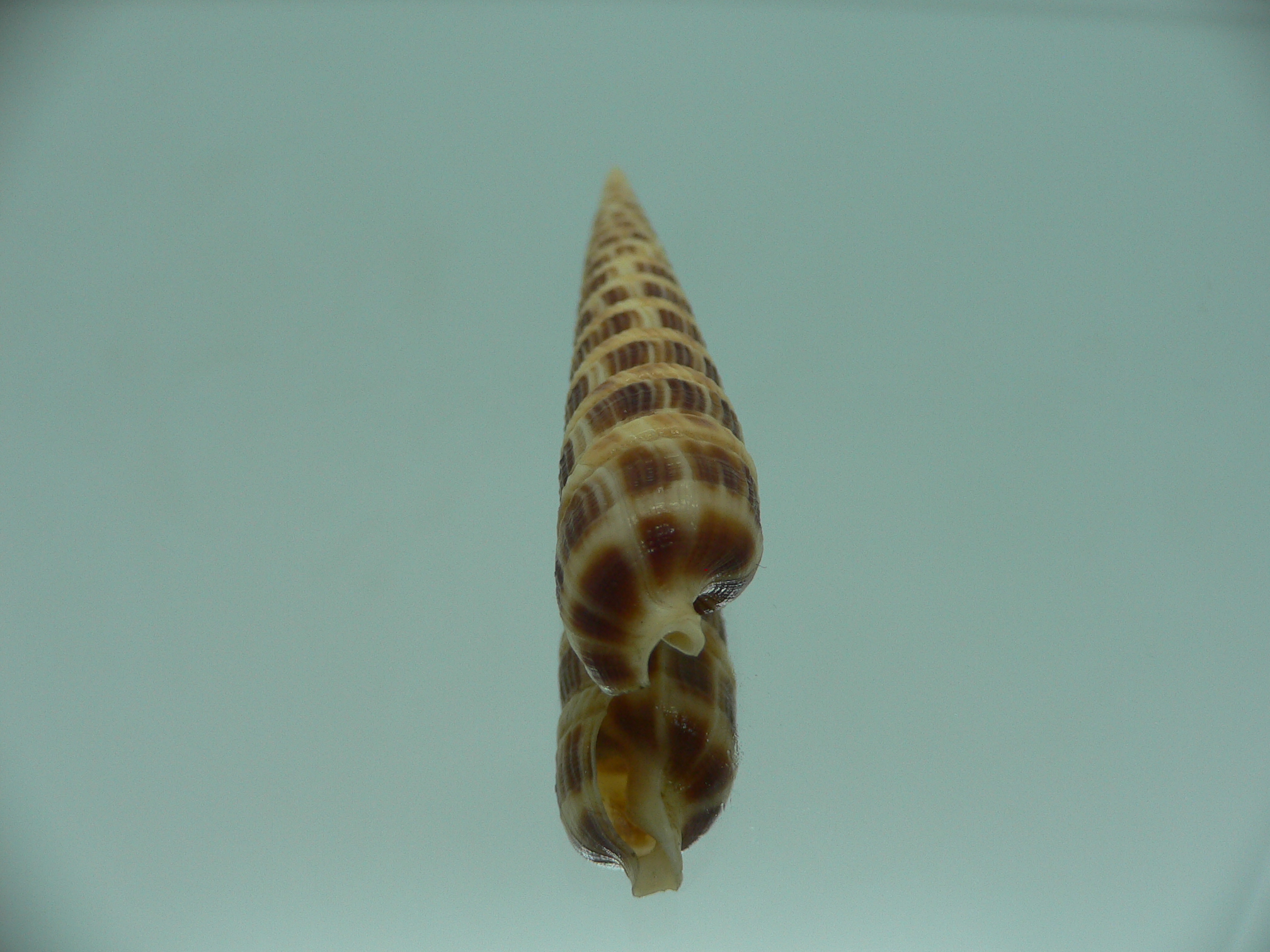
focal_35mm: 35
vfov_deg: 40.7
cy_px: 476
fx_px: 1284
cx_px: 635
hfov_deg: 52.6
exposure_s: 1/80
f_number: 2.8
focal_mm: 4.6
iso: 80
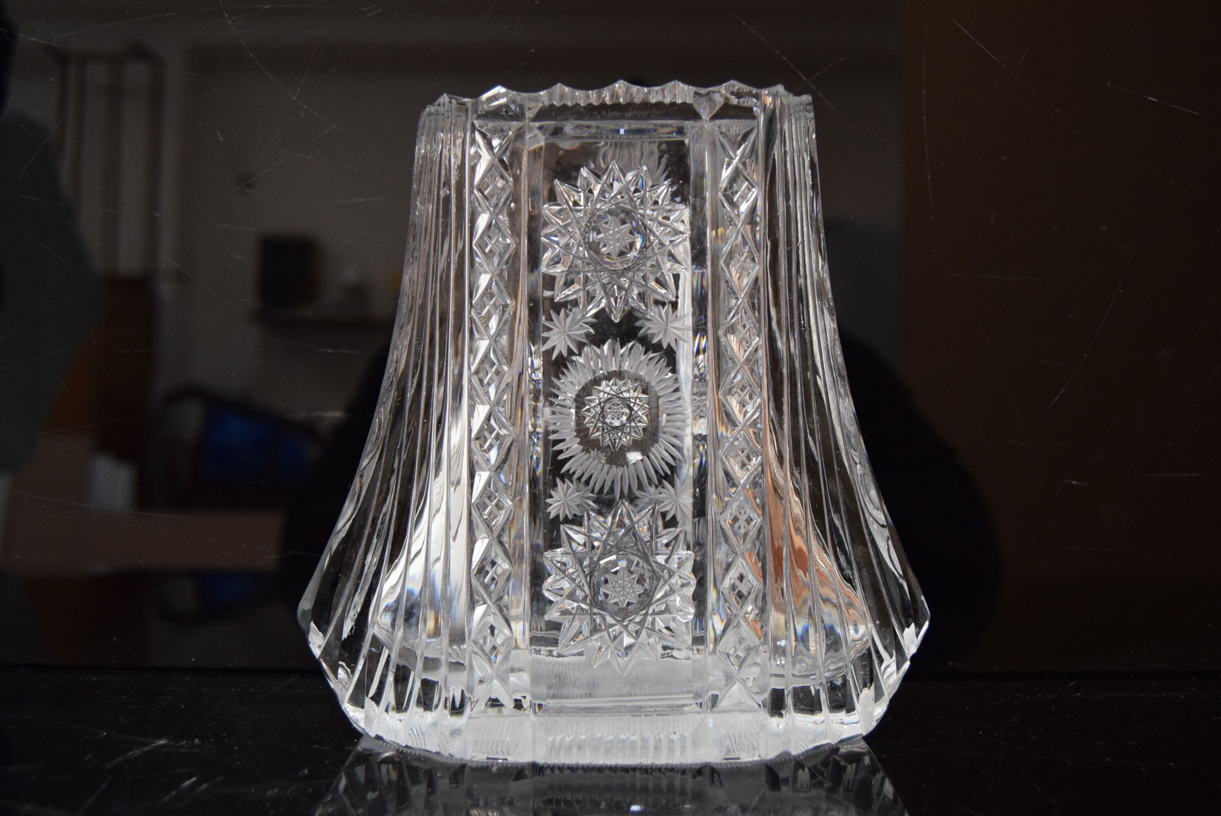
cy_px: 408
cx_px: 610
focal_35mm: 34
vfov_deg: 38.4
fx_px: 1171
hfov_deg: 55.1
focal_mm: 23
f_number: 5
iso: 1600
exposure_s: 1/100
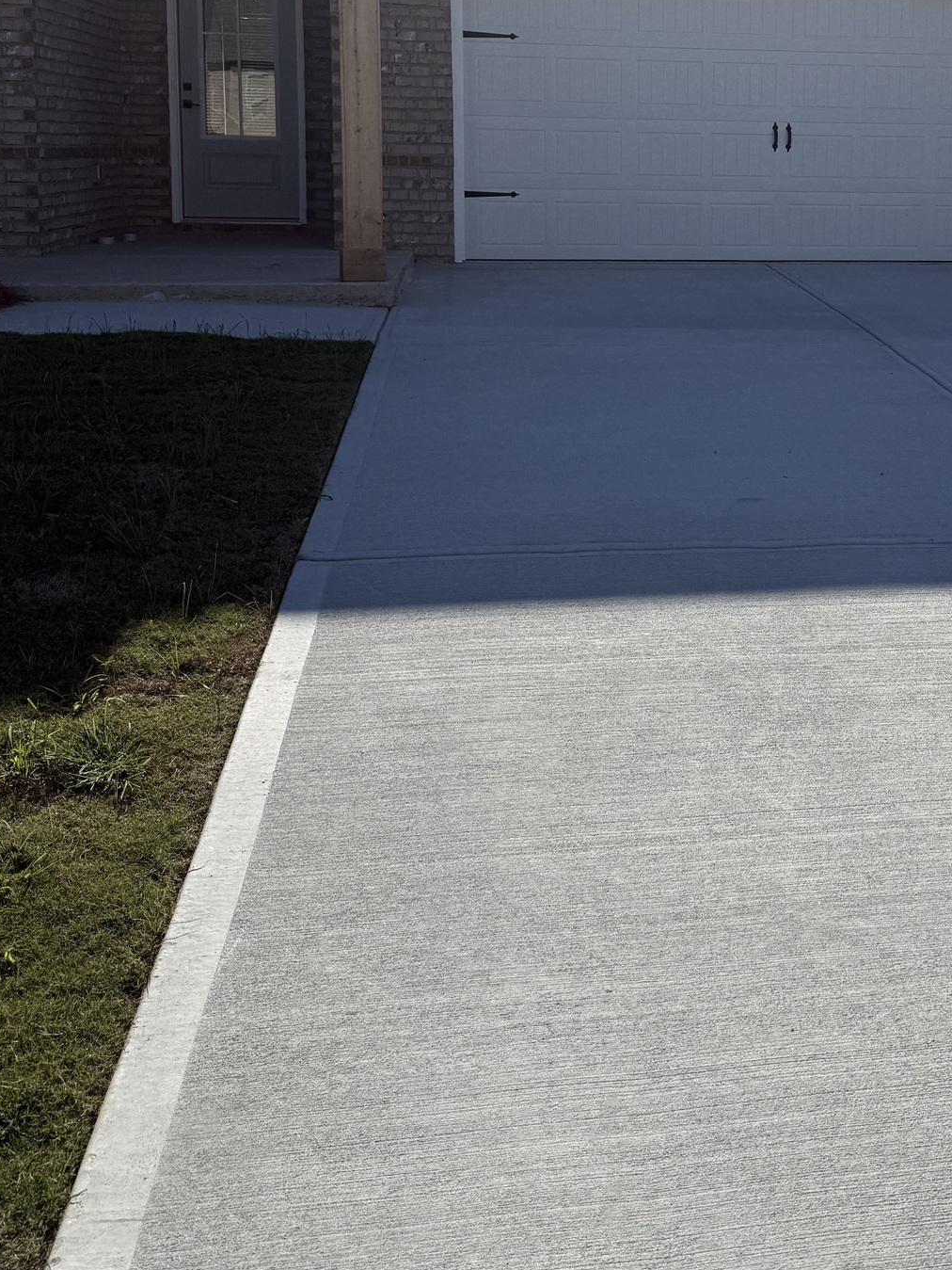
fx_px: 1503
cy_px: 312
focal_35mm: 41
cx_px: 727
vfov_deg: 44.2
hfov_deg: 34.3
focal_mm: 6.76
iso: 80
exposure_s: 1/8130
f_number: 1.78
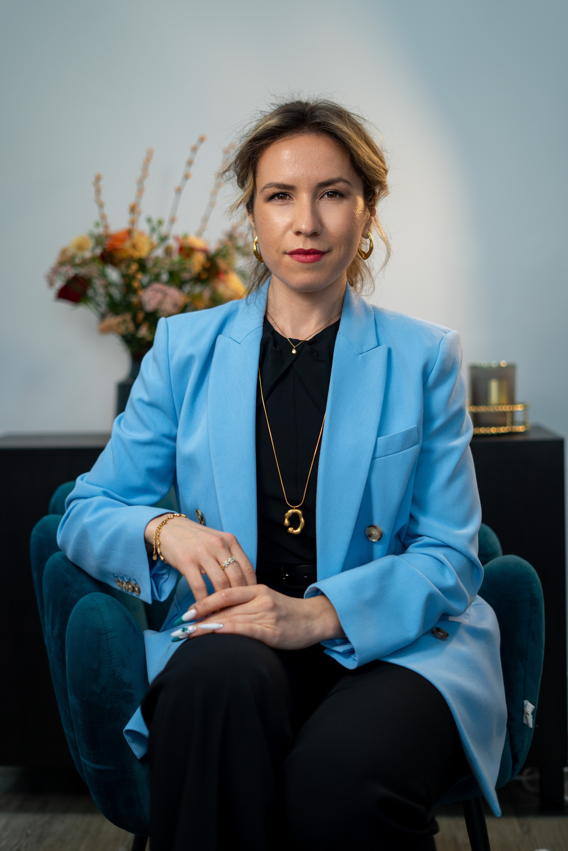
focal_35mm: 50
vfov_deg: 39.6
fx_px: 1183
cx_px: 284
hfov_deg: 27.0
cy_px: 426
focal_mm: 50
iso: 100
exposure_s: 1/250
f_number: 2
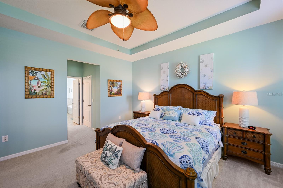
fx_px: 114
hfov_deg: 102.3
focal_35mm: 14
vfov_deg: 79.2
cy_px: 94
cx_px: 142
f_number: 8
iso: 800
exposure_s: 1/13
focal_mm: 14.5
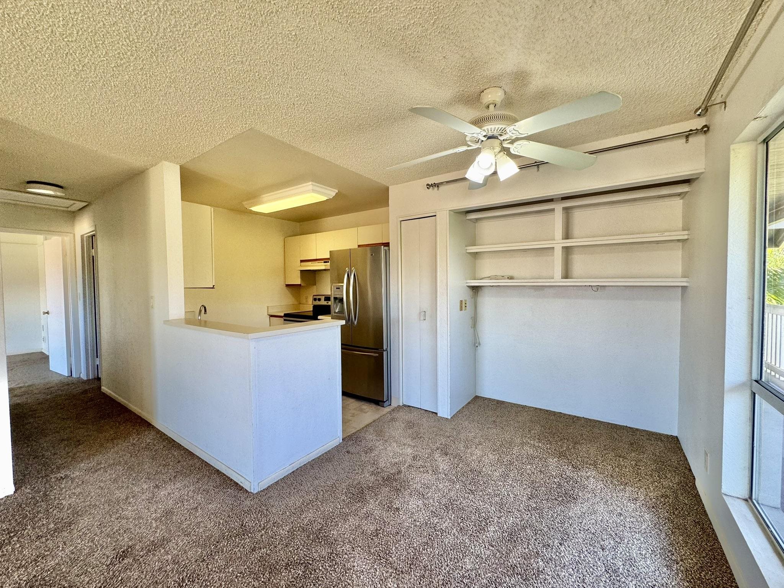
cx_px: 392
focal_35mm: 14
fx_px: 317
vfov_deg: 85.7
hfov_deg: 102.1
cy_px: 294
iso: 160
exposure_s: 1/120
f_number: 2.2
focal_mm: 2.22
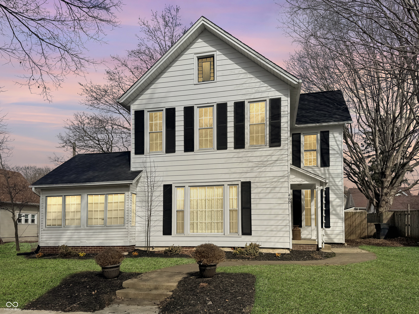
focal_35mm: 24
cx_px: 210
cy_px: 157
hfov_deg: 71.6
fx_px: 291
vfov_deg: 56.8
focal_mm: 6.76
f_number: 1.78
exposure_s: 1/10417
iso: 80
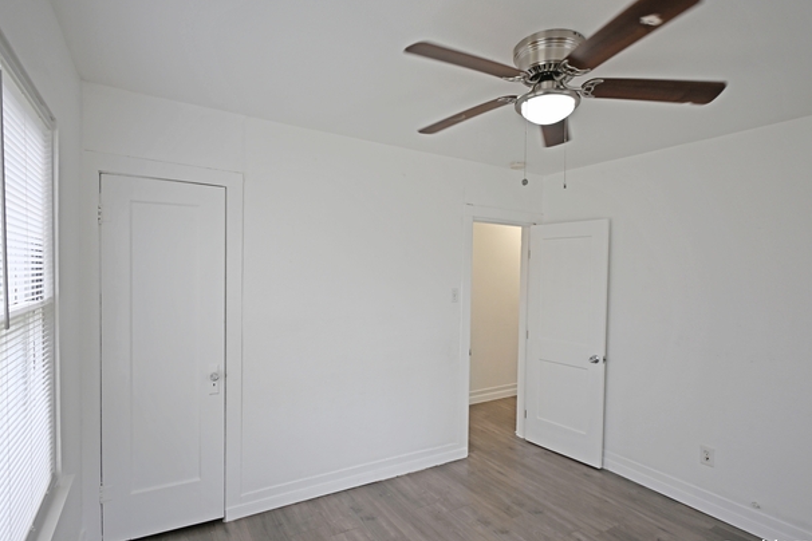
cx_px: 401
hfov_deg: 86.9
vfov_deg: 64.5
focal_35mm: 19
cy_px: 284
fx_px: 429
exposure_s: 1/30
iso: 64
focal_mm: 12
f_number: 3.5
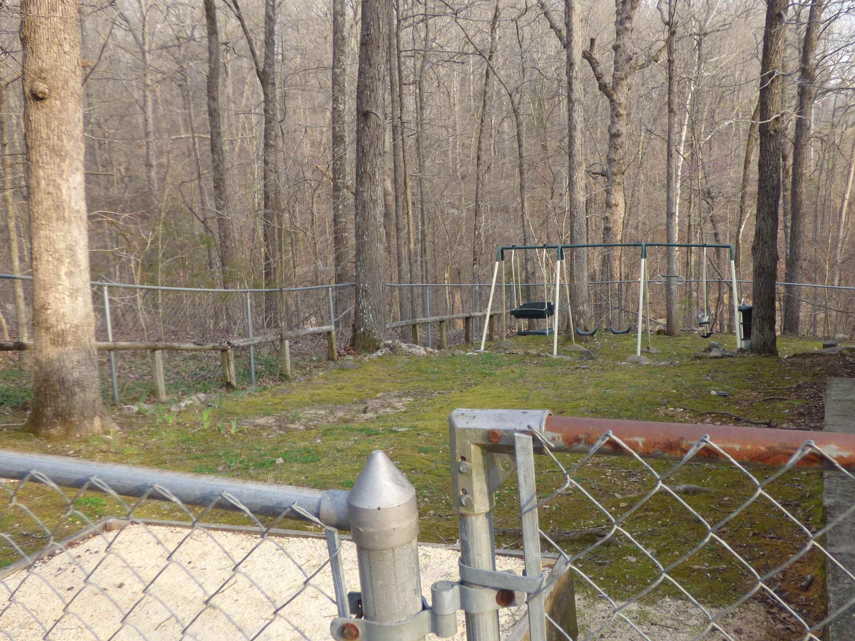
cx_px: 502
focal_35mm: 39
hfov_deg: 47.7
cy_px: 335
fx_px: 963
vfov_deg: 36.8
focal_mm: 5.53
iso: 100
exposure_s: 1/125
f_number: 3.3
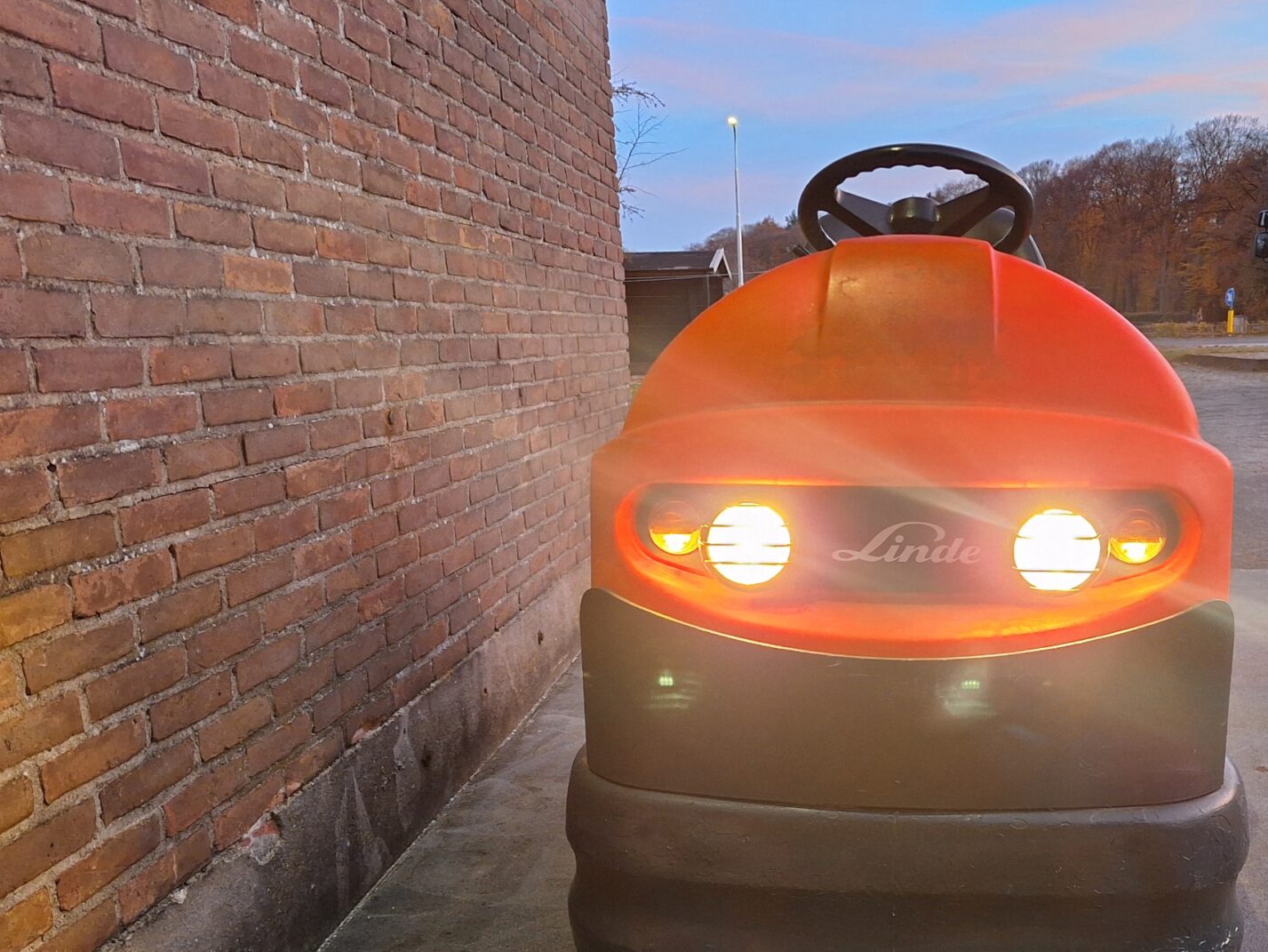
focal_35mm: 33
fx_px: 1209
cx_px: 860
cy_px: 625
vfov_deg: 42.5
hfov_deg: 54.1
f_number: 1.8
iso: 250
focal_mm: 5.54
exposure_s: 1/33
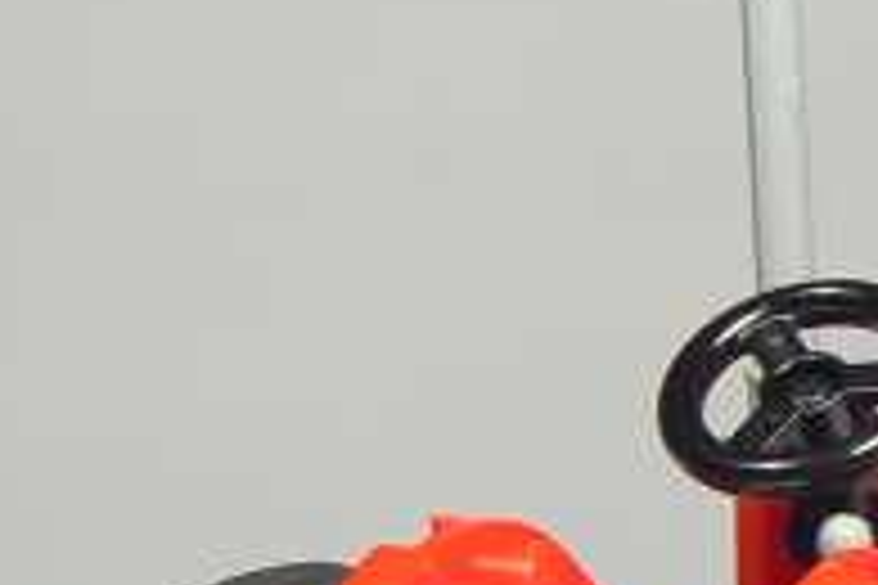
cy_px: 346
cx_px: 522
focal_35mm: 397
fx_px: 9682
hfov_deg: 5.2
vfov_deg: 3.5
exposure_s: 1/15
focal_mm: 15.5
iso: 80
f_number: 3.2
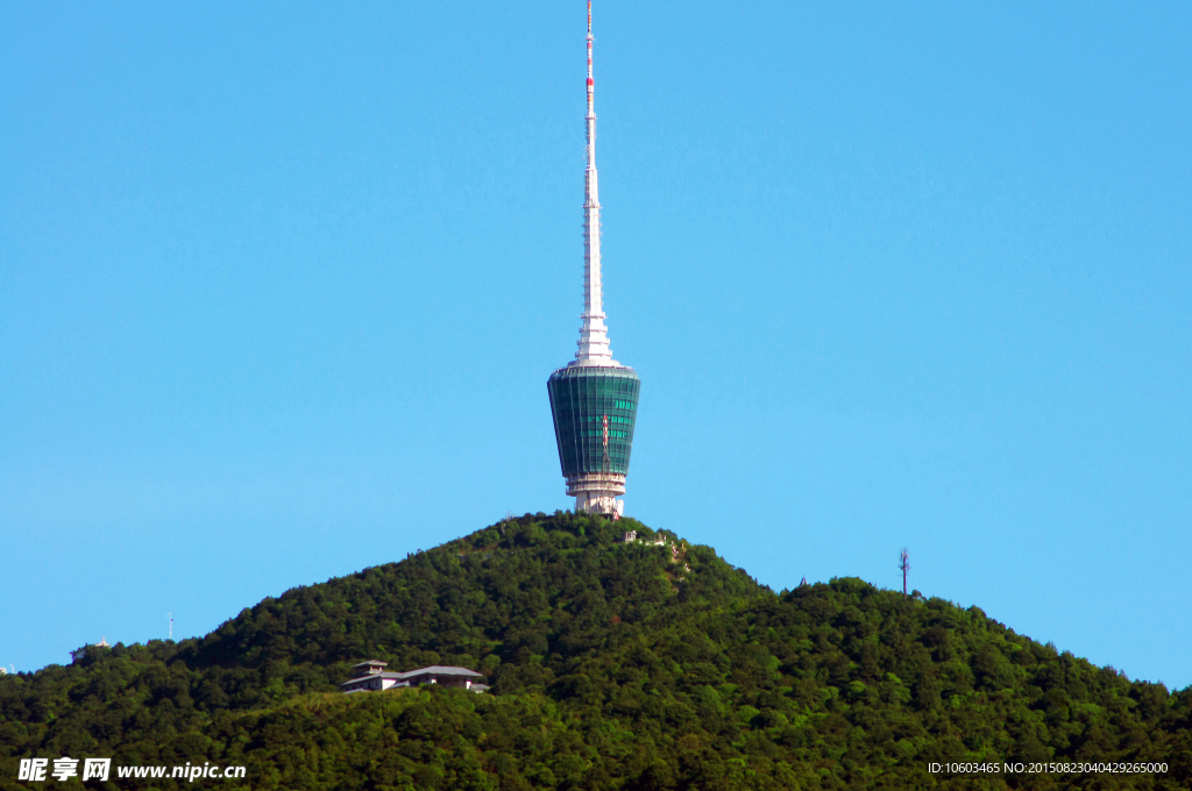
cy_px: 396
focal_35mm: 450
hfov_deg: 4.6
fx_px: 14881
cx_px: 596
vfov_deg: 3.0
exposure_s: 1/400
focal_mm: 300
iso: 200
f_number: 11
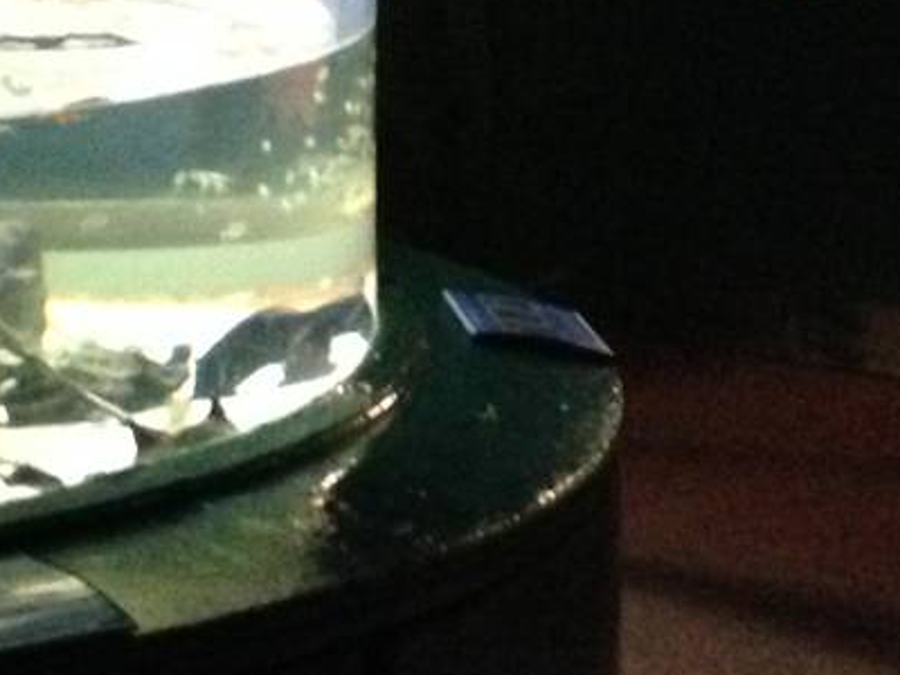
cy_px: -11
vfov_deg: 11.1
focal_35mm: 132
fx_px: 3432
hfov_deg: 14.0
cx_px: -452
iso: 640
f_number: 2.4
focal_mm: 4.12
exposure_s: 1/15
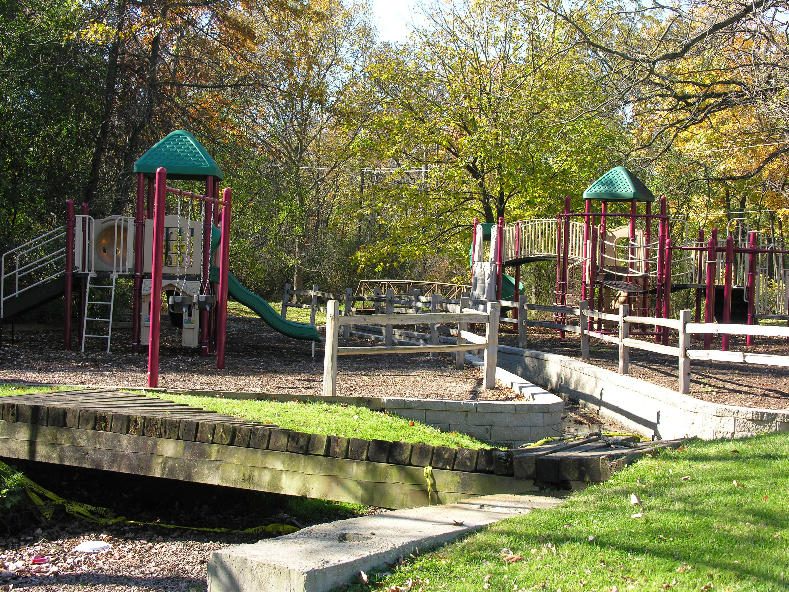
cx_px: 394
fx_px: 1231
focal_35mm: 54
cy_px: 296
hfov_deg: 35.5
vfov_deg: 27.0
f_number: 4.4
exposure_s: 1/83
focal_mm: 13.8
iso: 50
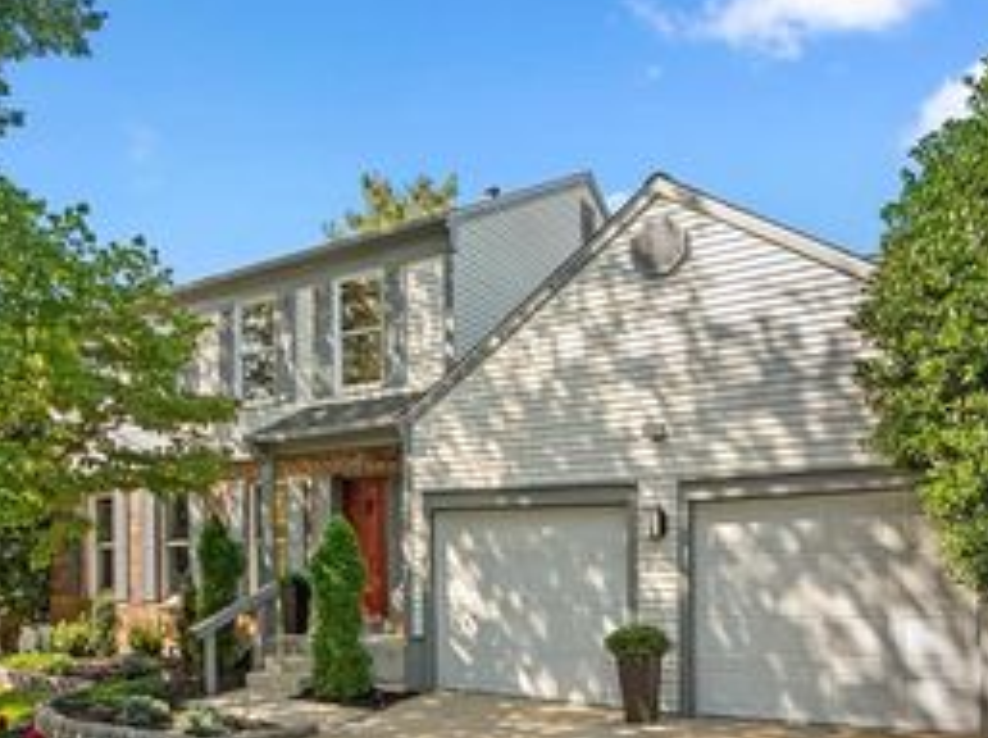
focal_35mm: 30
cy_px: 550
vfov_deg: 45.2
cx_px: 396
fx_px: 855
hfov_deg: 59.5
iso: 200
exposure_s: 1/80
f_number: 8
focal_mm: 16
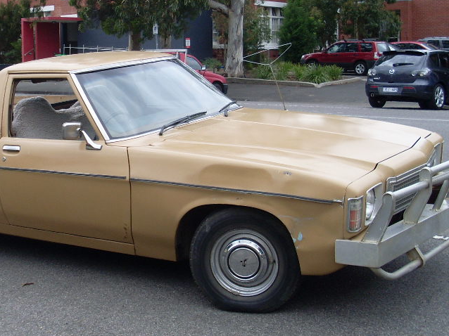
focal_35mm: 61
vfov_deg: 24.0
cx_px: 145
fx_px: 791
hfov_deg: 31.4
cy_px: 141
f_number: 7.7
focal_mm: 6.3
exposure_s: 1/180
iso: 80
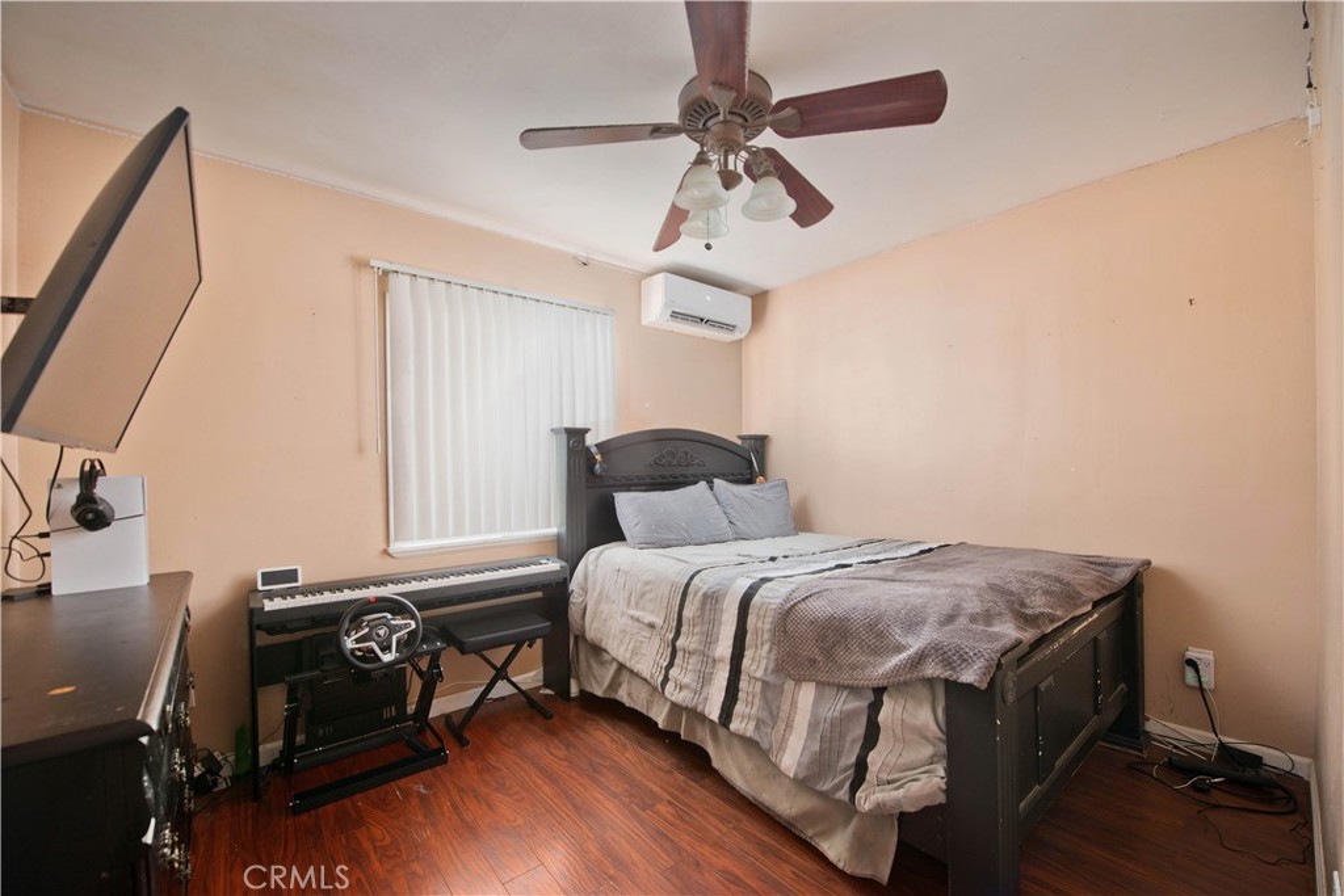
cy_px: 448
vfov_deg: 81.2
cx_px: 672
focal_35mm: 14
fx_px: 523
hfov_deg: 104.2
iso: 400
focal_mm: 14
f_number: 5
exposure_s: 1/200
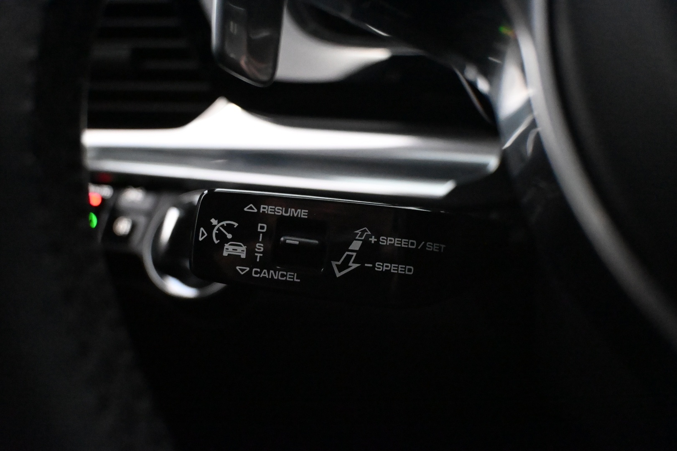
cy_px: 226
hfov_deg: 47.2
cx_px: 338
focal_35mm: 41
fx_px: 776
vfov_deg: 32.4
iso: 12800
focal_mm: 27.5
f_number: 4.5
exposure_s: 1/100
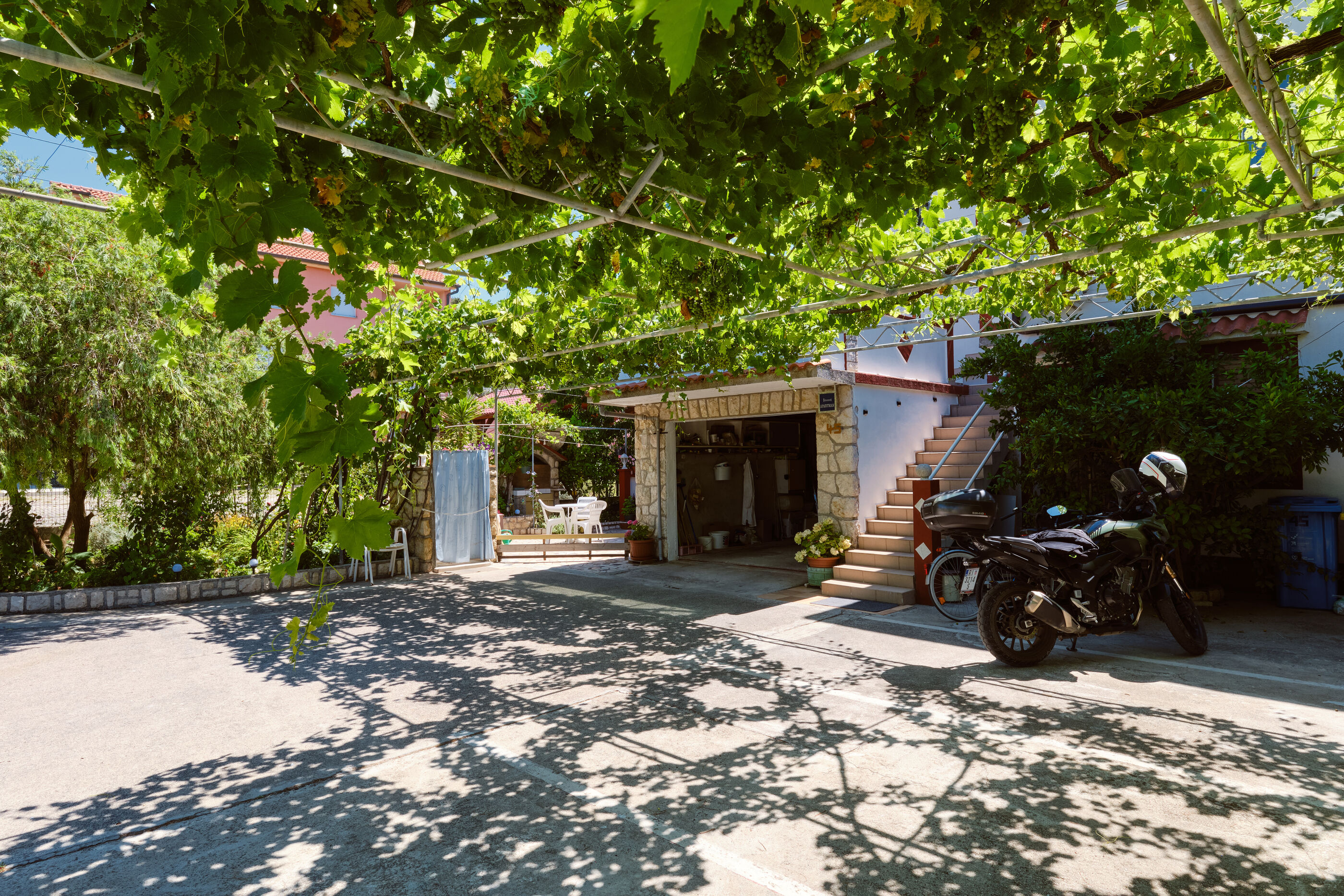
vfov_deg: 61.9
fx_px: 747
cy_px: 448
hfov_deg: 84.0
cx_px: 672
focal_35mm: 20
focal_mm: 13.2
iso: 200
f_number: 9
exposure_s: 1/140
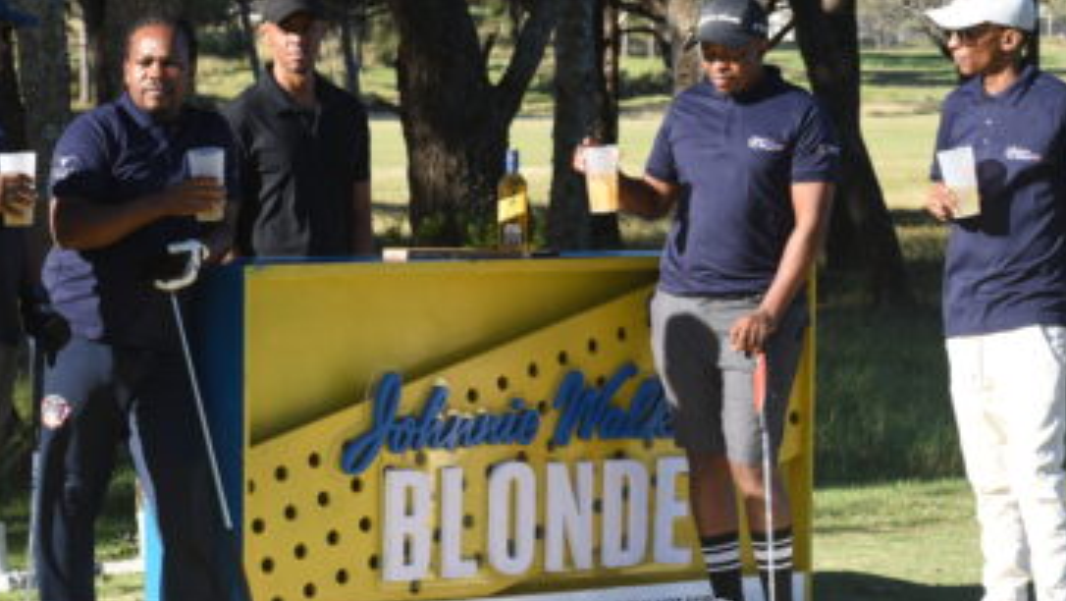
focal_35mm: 142
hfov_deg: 15.1
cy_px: 292
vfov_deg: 8.6
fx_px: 4016
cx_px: 471
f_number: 8
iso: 100
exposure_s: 1/125
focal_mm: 78
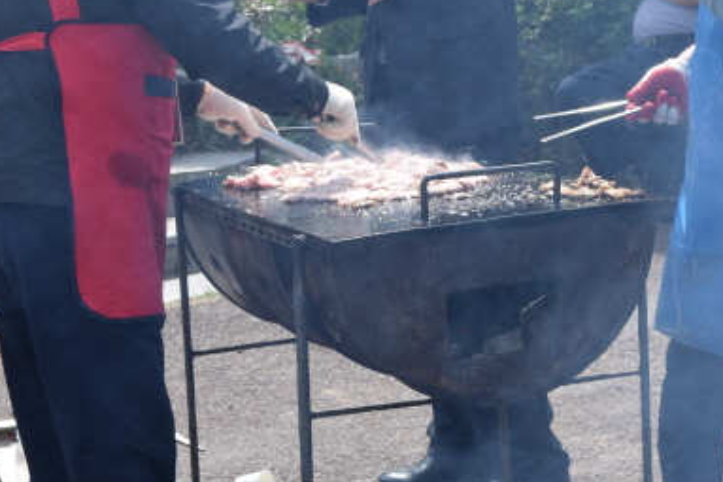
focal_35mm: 160
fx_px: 3212
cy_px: 43
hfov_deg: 12.8
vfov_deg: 8.5
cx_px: 408
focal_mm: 40
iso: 200
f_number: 9
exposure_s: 1/320
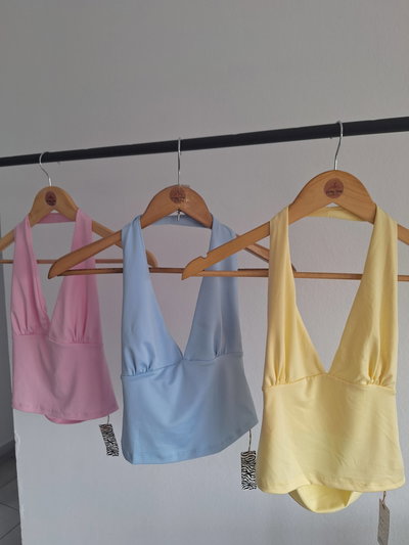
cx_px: 204
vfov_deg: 73.9
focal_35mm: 23
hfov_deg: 58.9
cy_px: 272
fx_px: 362
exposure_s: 1/50
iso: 50
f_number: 1.8
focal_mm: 5.54
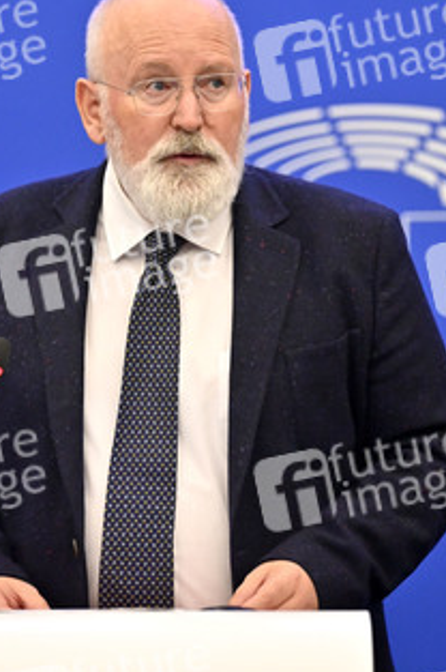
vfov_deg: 11.5
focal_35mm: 179
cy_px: 374
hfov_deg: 7.7
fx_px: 3334
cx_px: 169
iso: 5000
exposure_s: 1/1000
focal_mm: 140
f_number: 2.8
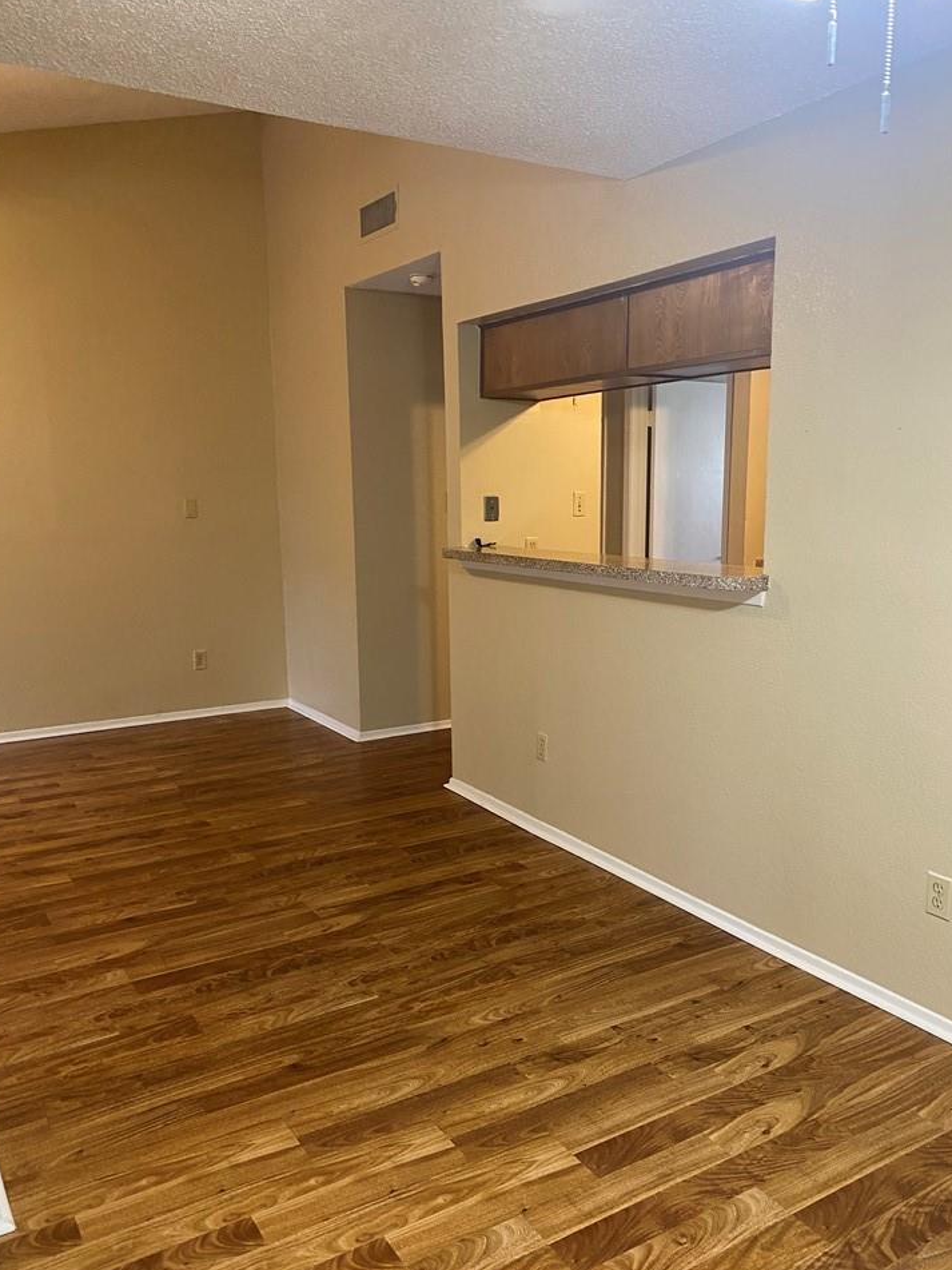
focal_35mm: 28
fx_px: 1027
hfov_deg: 49.7
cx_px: 495
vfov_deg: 63.4
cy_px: 649
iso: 200
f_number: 1.8
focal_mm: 4.25
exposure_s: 1/60
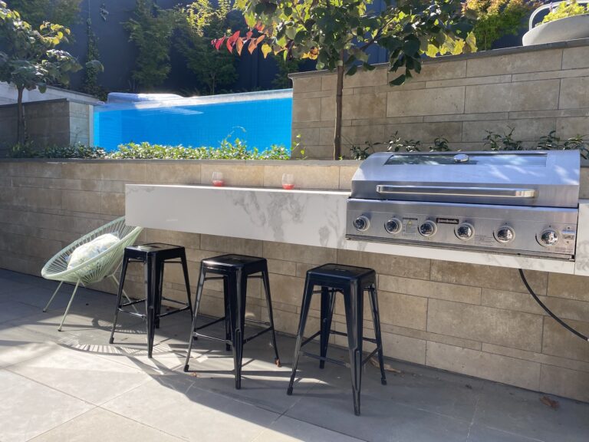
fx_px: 442
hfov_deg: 67.3
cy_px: 221
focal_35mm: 26
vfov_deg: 53.1
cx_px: 294
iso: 32
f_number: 1.8
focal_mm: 4.25
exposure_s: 1/658
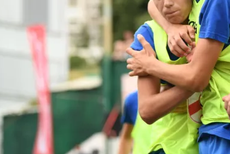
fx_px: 1215
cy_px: 8
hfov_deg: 10.8
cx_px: 196
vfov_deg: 7.2
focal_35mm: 190
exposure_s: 1/800
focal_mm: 95
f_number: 2.8
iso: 320
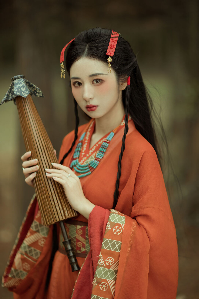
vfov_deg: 23.9
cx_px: 100
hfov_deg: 16.1
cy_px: 150
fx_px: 705
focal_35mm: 85
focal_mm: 85
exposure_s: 1/400
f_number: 1.4
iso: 100
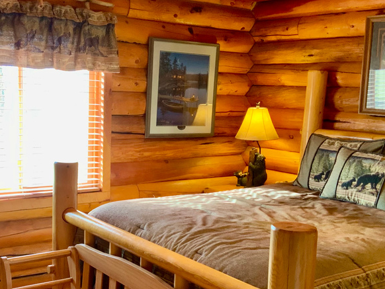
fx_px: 567
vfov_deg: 28.5
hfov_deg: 37.2
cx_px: 139
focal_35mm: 51
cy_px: 175
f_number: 1.8
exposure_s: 1/60
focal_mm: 3
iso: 125
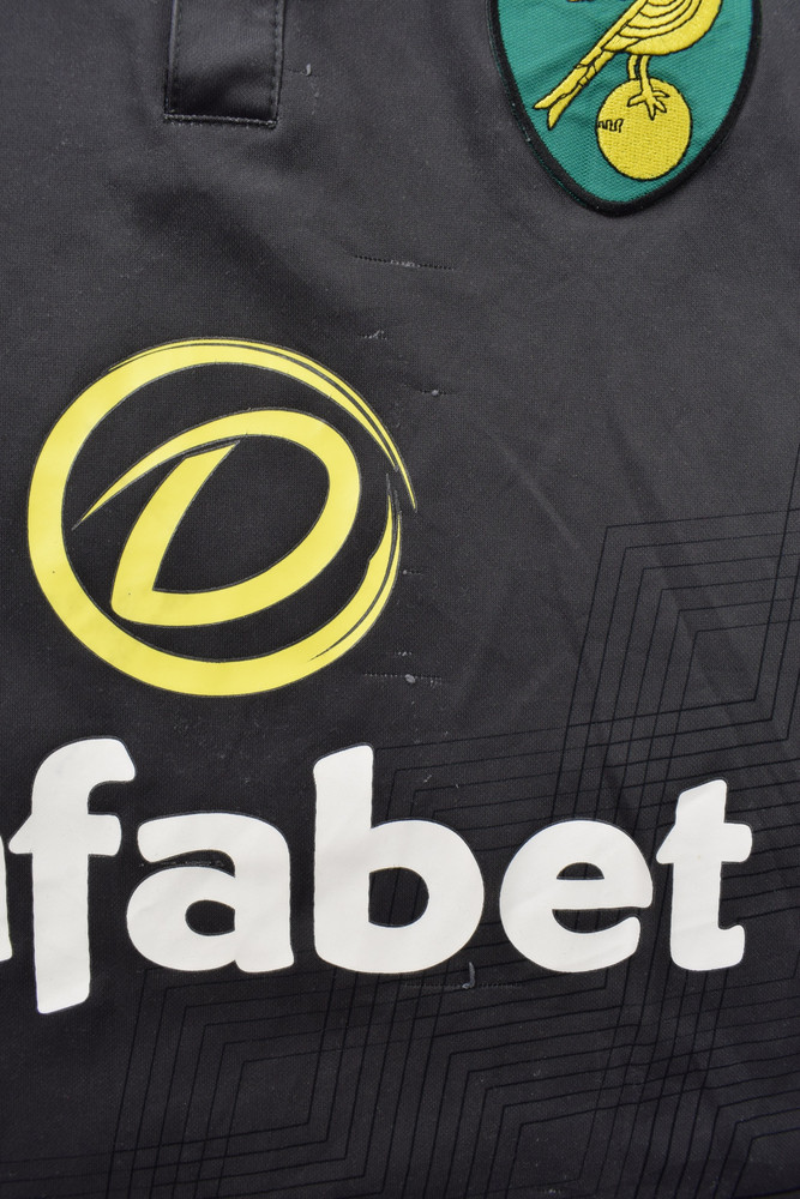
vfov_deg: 67.4
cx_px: 400
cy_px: 600
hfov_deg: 47.9
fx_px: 900
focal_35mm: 27
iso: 400
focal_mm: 18
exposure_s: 1/25
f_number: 11
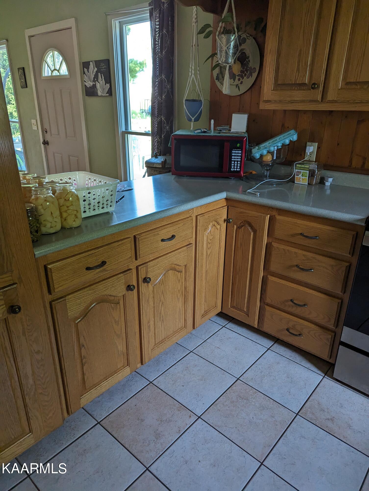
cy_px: 246
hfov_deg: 56.9
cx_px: 184
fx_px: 340
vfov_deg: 71.5
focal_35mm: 24
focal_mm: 6.81
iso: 336
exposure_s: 1/301
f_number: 1.85
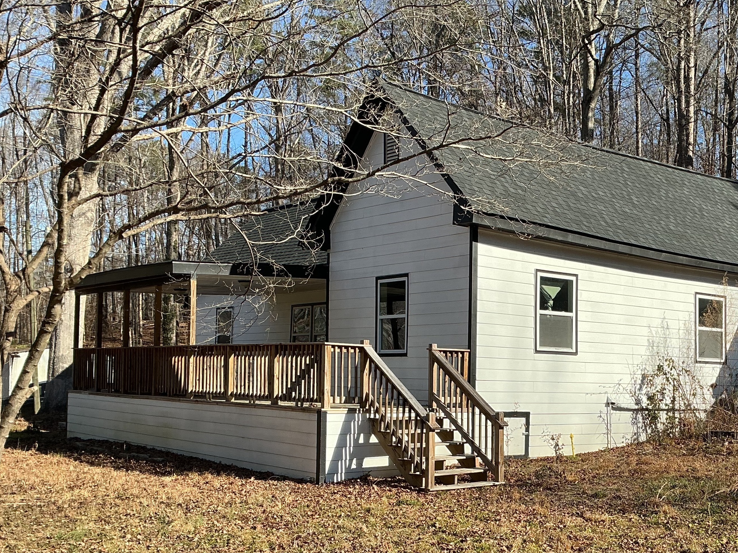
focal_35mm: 45
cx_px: 558
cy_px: 373
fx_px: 959
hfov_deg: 40.8
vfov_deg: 31.9
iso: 25
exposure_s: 1/1098
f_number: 1.8
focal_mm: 3
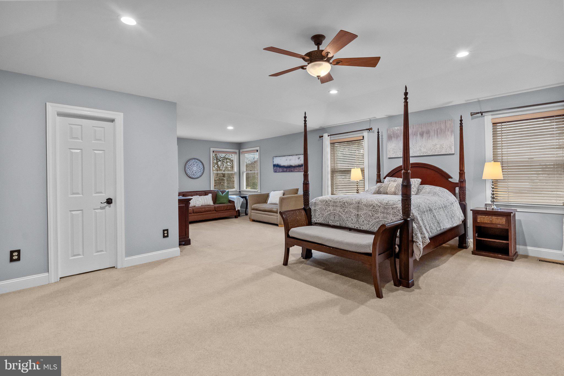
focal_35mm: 16
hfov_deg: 96.7
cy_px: 188
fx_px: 251
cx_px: 282
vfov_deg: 73.8
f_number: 8
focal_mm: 16
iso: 2500
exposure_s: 1/13
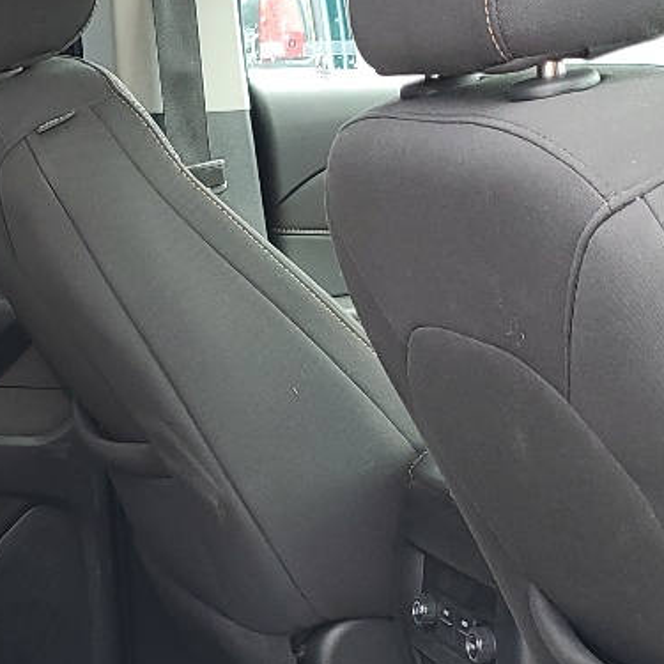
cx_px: -110
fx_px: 2127
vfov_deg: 17.6
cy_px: 531
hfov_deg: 17.0
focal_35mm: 98
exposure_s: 1/120
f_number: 1.5
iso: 56
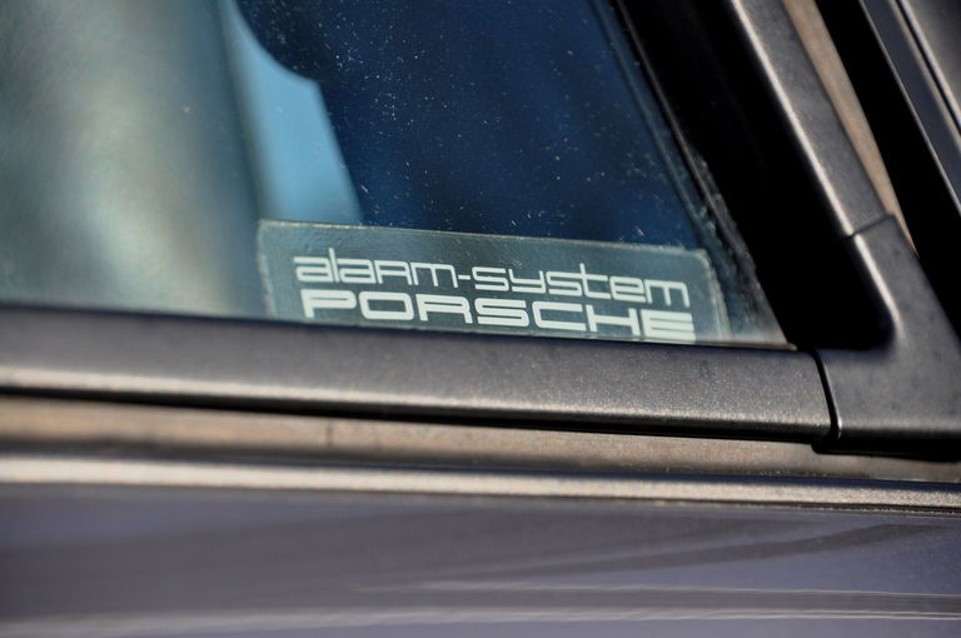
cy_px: 319
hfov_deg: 4.6
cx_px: 480
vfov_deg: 3.0
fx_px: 11997
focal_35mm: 450
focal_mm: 300
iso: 500
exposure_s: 1/320
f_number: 6.3
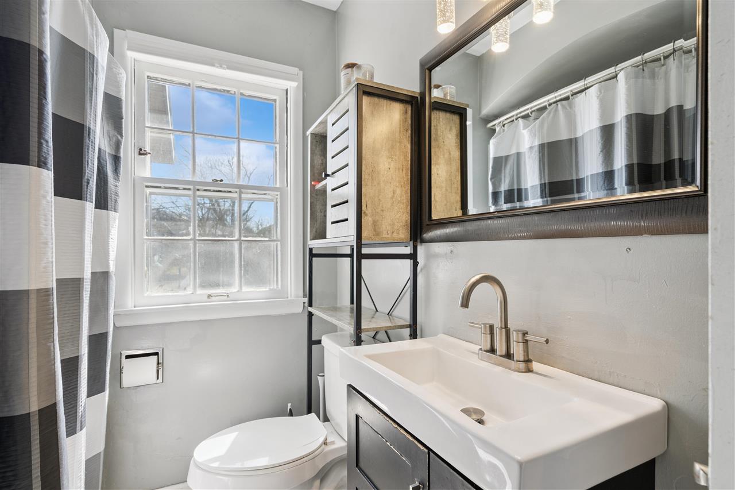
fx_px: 347
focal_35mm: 17
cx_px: 368
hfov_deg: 93.3
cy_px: 245
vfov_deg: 70.4
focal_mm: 17
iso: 400
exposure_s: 1/80
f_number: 8
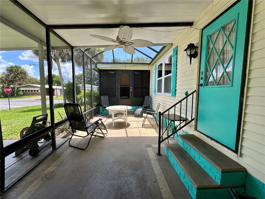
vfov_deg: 85.7
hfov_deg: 102.1
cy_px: 100
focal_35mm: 14
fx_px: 107
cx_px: 132
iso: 40
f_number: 2.2
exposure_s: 1/350
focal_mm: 2.22
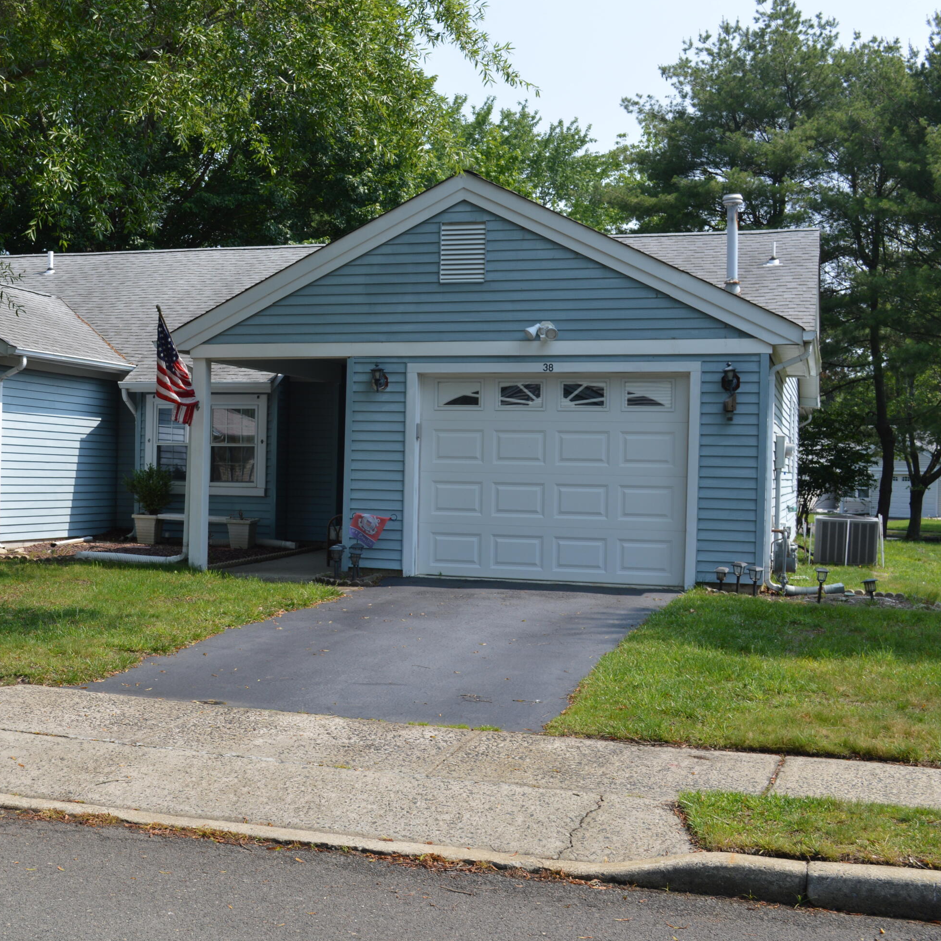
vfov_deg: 36.1
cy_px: 470
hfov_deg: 35.3
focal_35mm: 47
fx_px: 1445
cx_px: 240
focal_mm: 24
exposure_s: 1/160
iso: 100
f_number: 6.3
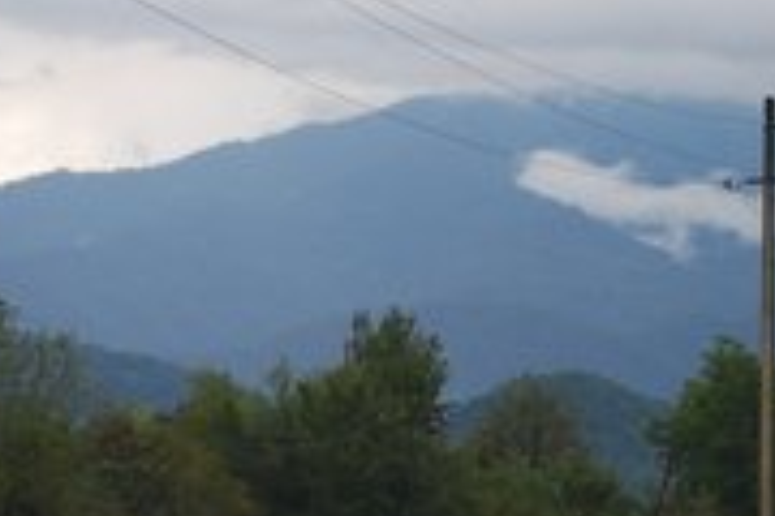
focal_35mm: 206
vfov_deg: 6.7
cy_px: 200
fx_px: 4440
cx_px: 418
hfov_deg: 10.0
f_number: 4
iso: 280
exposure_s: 1/500
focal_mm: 55
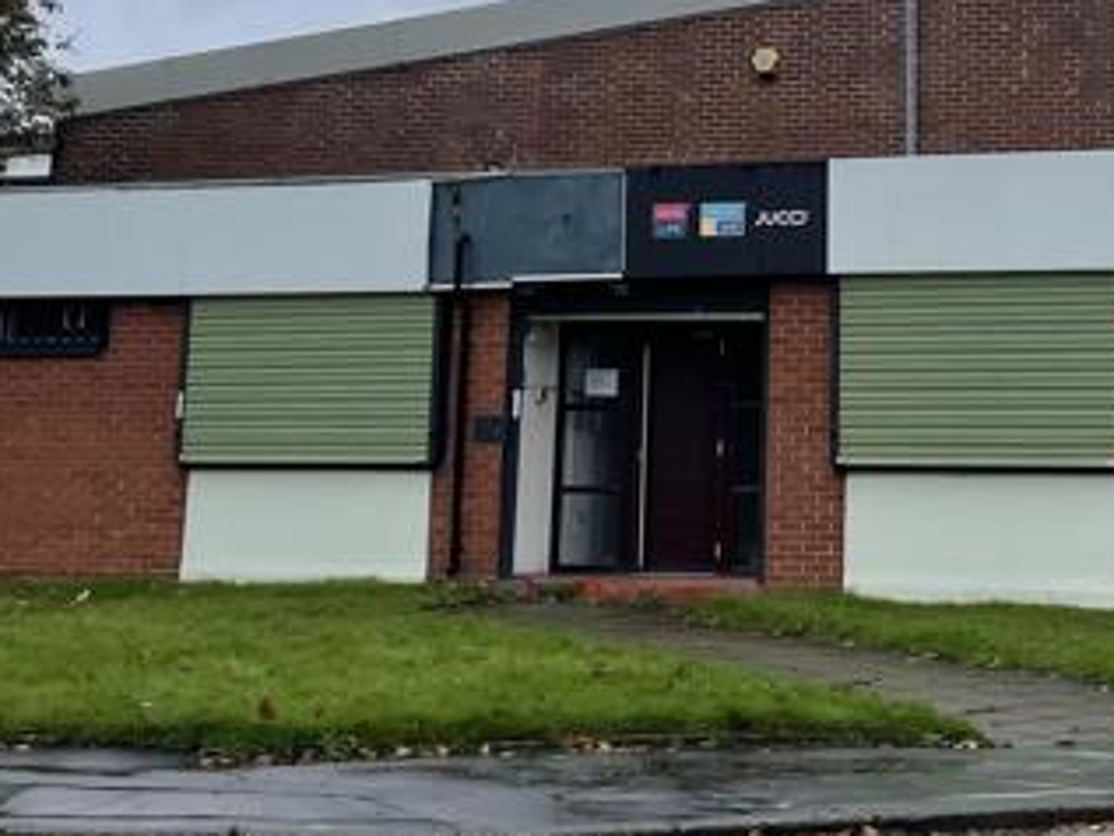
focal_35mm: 84
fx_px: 2704
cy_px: -179
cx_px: 938
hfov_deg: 22.9
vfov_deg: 16.8
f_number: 1.6
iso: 32
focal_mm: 4.2
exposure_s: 1/1984
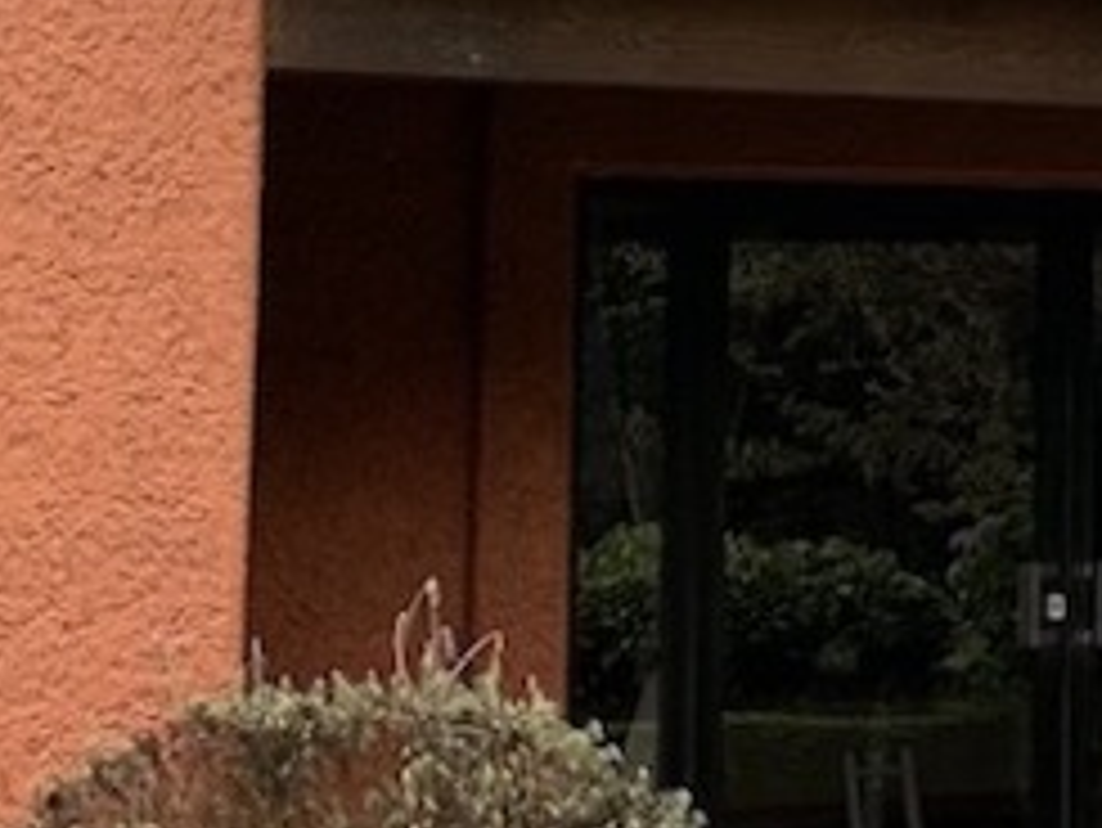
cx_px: 1885
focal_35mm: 113
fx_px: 3599
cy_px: 54
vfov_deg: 13.0
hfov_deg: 15.4
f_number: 1.8
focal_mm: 4.25
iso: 40
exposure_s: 1/121
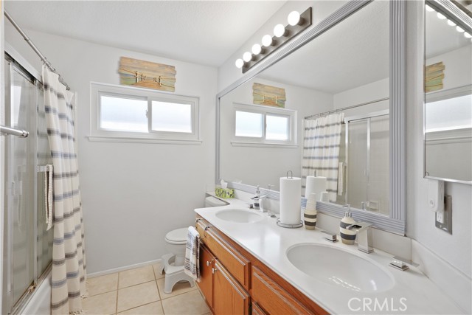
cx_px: 236
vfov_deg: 73.8
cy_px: 158
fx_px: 210
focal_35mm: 16
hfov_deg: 96.7
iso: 320
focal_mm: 16
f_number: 4
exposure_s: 1/15
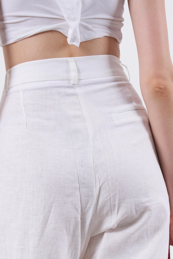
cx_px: 77
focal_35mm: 135
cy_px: 353
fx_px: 973
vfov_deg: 14.4
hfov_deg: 10.2
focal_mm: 47
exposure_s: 1/160
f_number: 8
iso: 160
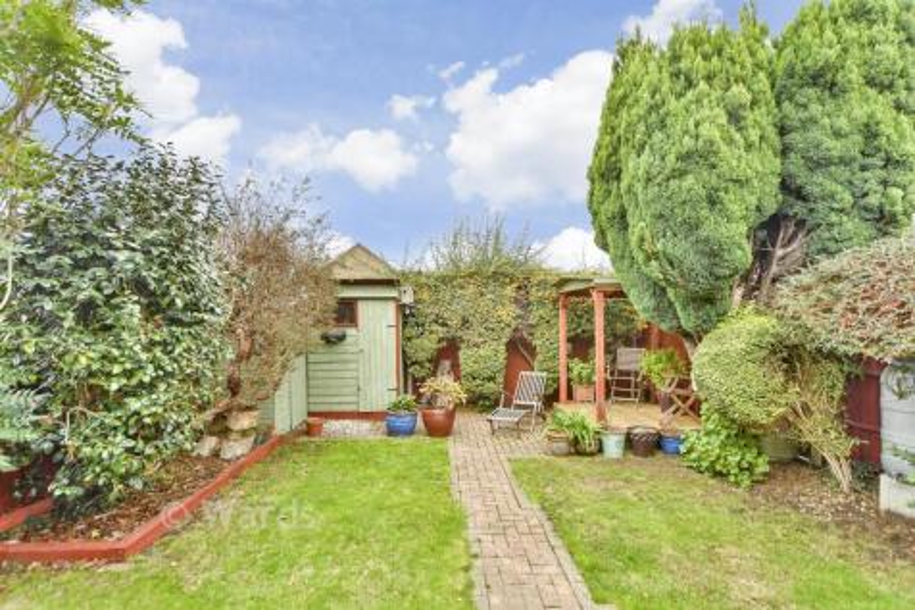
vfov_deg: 77.3
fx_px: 381
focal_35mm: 15
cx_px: 458
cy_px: 305
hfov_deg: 100.4
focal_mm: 10
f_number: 5.6
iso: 500
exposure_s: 1/125
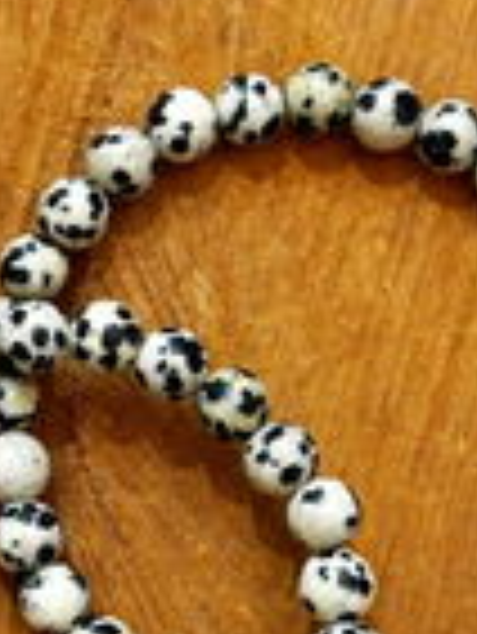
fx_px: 1798
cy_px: 407
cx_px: 90
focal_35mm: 98
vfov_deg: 20.0
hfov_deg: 15.0
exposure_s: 1/100
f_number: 1.6
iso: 125
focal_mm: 5.96
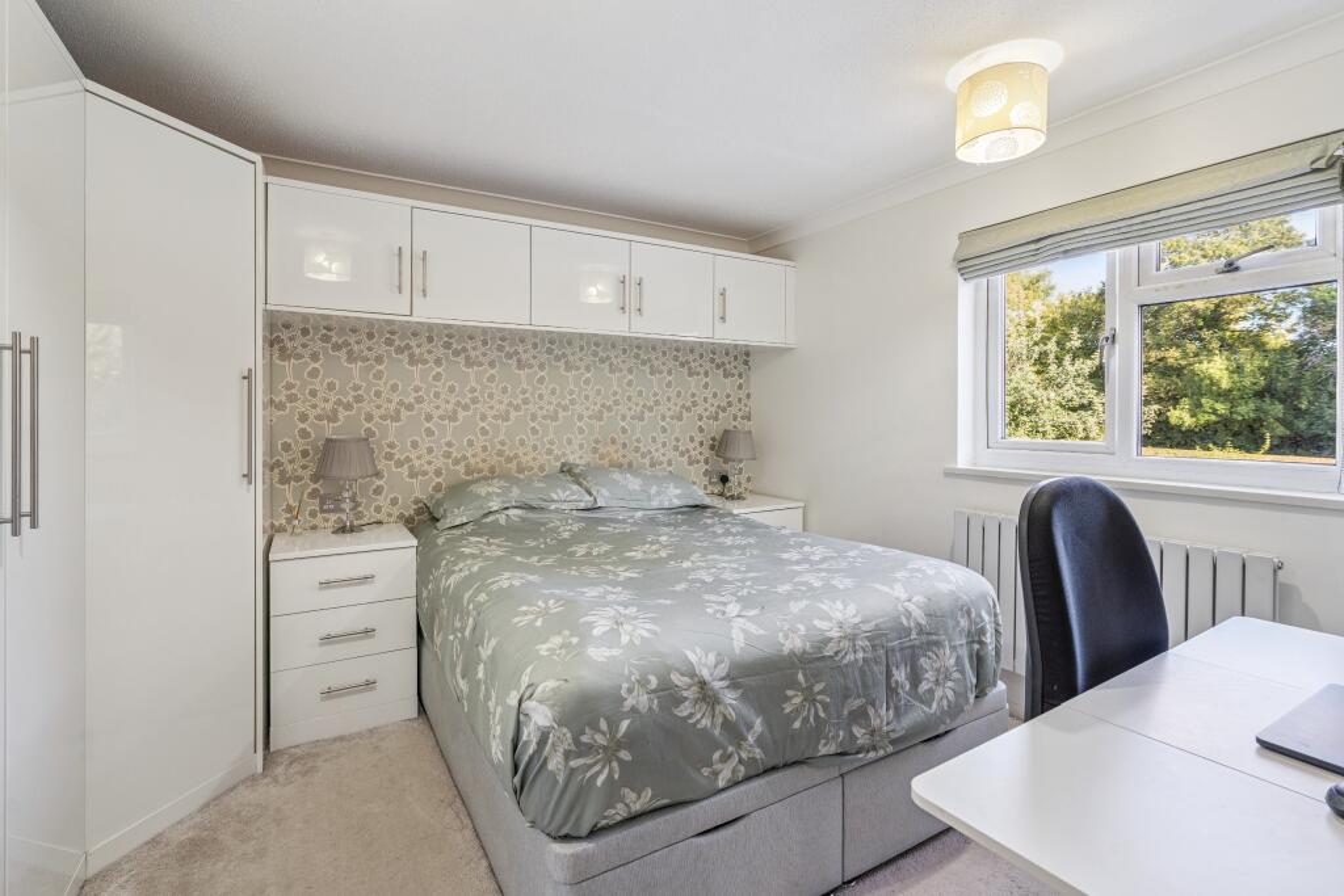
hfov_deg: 96.7
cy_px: 448
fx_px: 597
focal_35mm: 16
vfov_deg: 73.8
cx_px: 672
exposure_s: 1/15
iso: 500
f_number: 5.6
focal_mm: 16
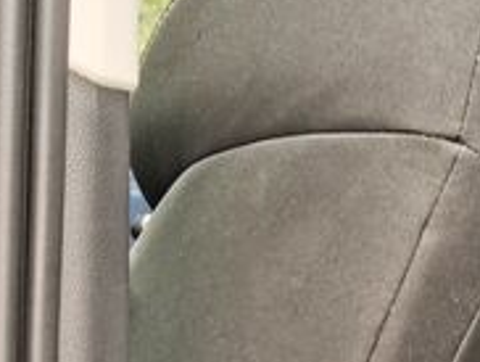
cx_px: 580
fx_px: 1694
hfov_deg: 15.5
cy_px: 659
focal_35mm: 122
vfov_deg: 11.3
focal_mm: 4.66
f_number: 1.4
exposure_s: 1/99.9
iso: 64
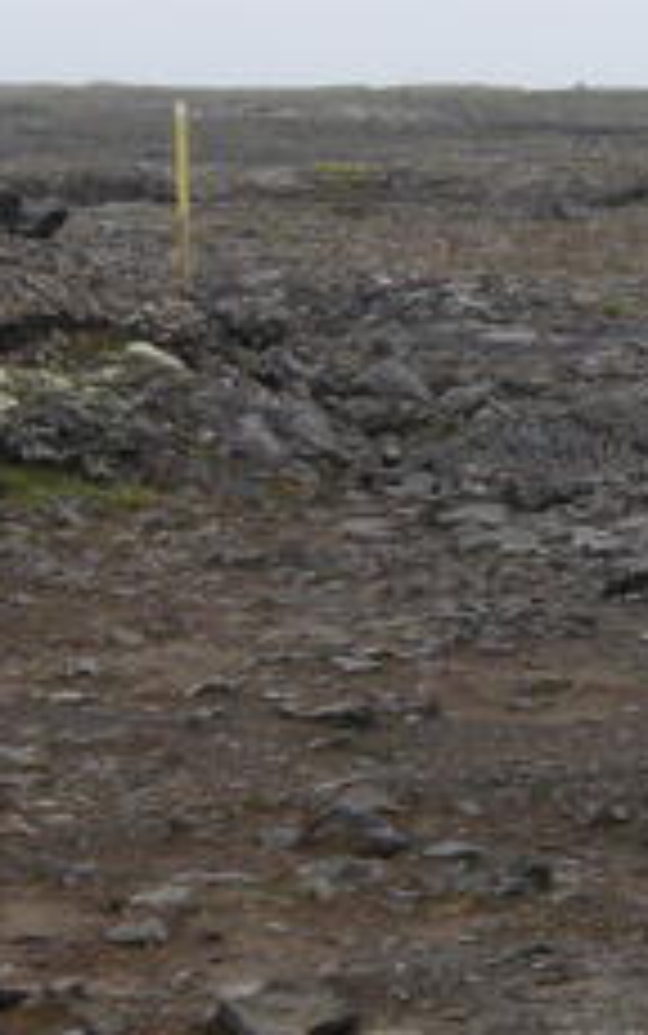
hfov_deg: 7.9
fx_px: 4656
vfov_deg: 12.7
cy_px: 639
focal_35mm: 165
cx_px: 819
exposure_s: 1/204
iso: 100
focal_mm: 7.5
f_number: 4.8
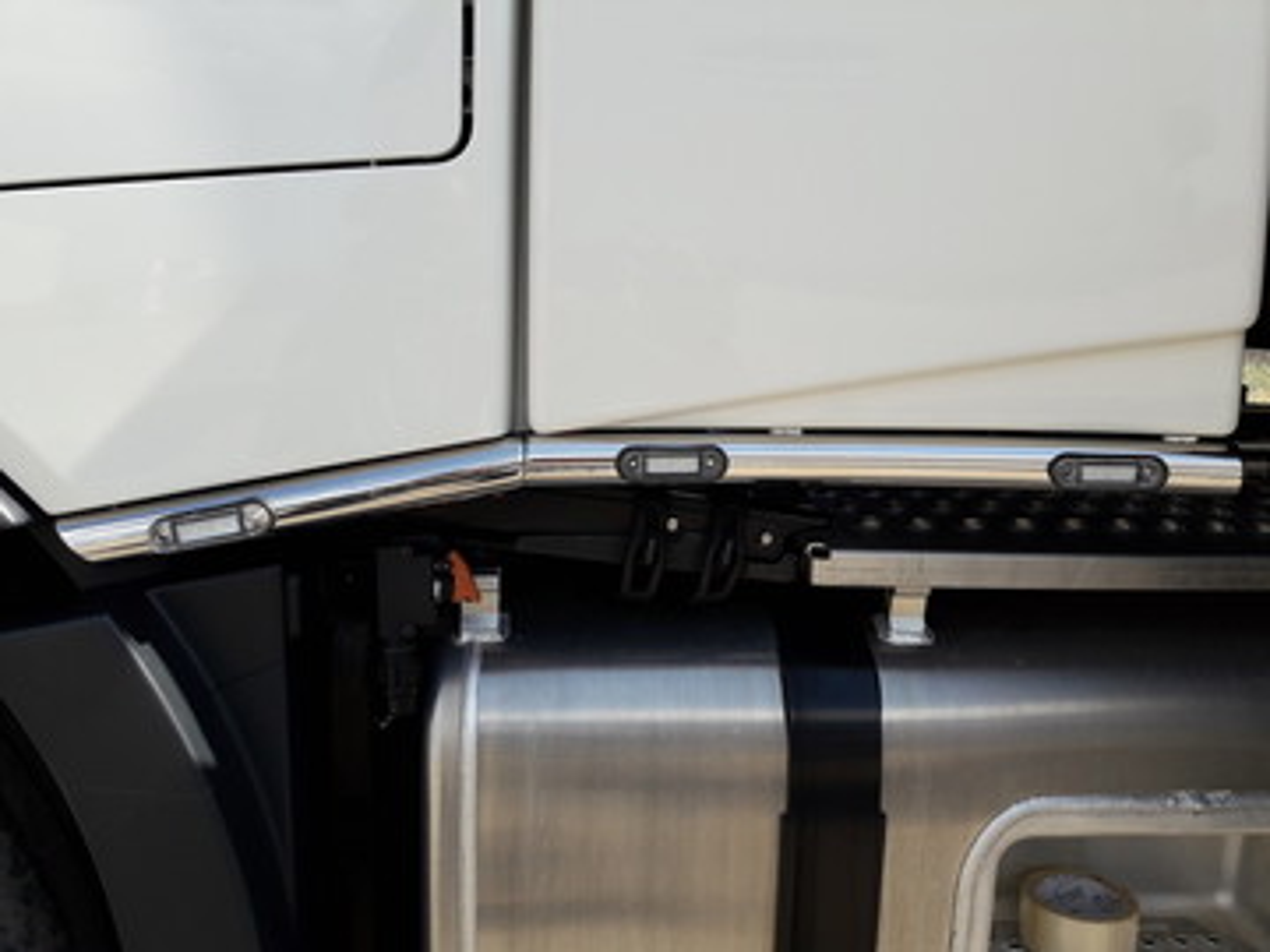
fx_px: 1027
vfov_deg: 49.7
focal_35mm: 28
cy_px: 476
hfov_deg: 63.4
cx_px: 635
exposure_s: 1/829
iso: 40
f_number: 1.9
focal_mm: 3.7
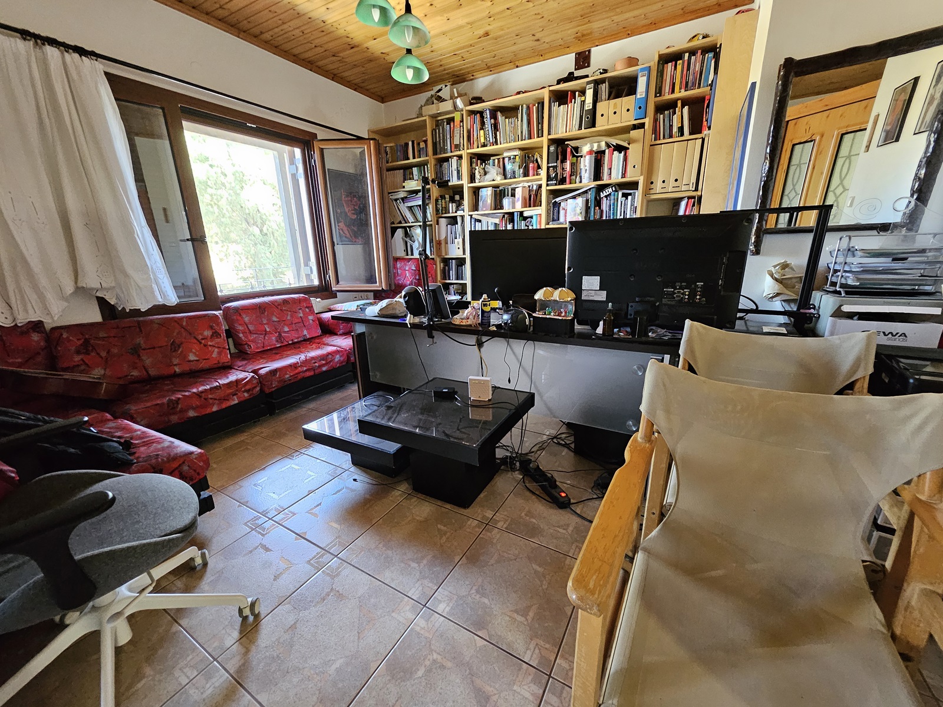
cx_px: 472
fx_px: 354
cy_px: 354
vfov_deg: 89.9
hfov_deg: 106.2
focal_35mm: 13
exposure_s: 1/33
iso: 500
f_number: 2.2
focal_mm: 1.74
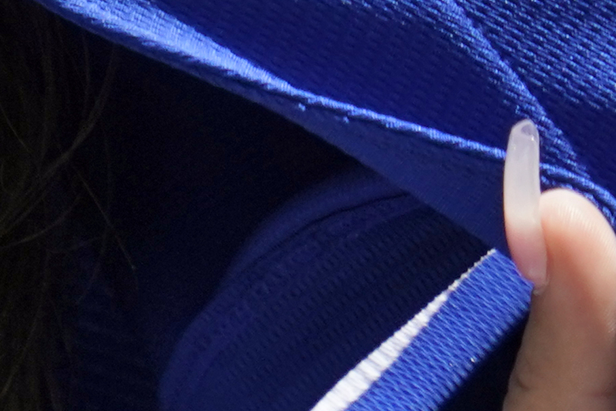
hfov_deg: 0.4
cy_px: 798
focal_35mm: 5293
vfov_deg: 0.3
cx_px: -251
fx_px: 90577
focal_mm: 800
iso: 640
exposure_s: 1/2000
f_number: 5.6
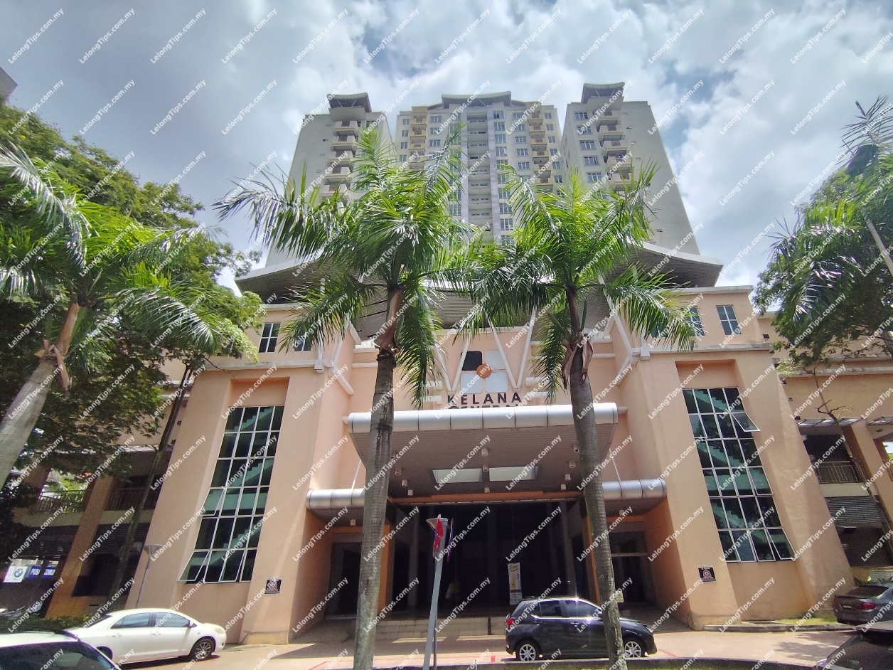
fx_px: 413
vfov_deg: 78.1
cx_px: 446
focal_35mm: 16
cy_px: 335
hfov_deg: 94.5
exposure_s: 1/3204
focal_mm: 1.65
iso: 50
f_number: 2.2
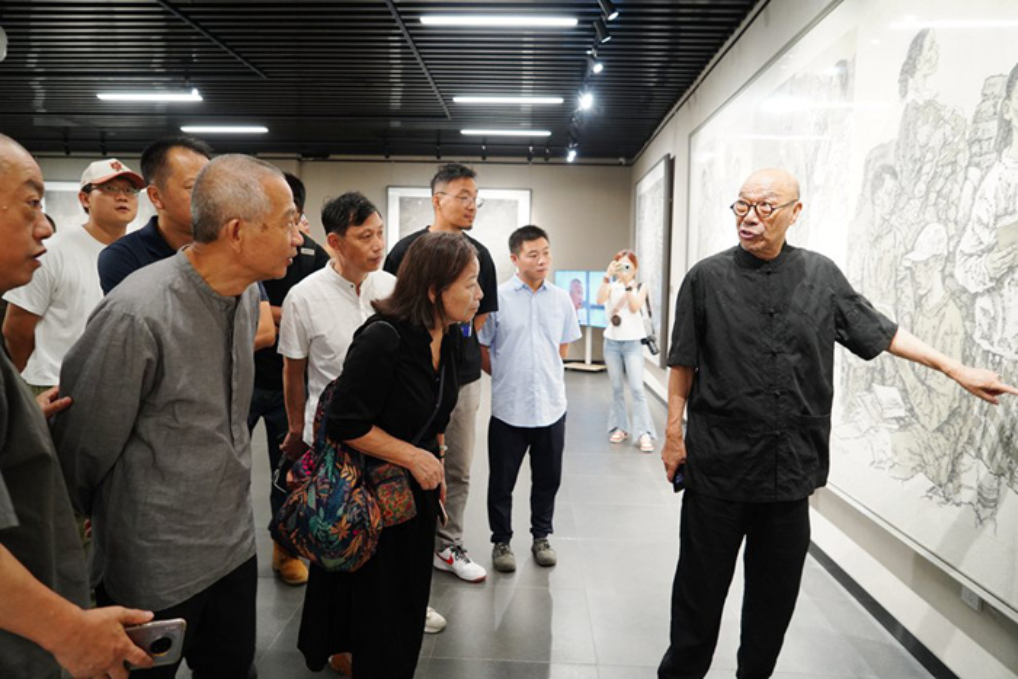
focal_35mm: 24
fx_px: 679
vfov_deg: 53.2
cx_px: 509
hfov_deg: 73.7
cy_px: 340
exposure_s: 1/125
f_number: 4
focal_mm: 24
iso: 3200
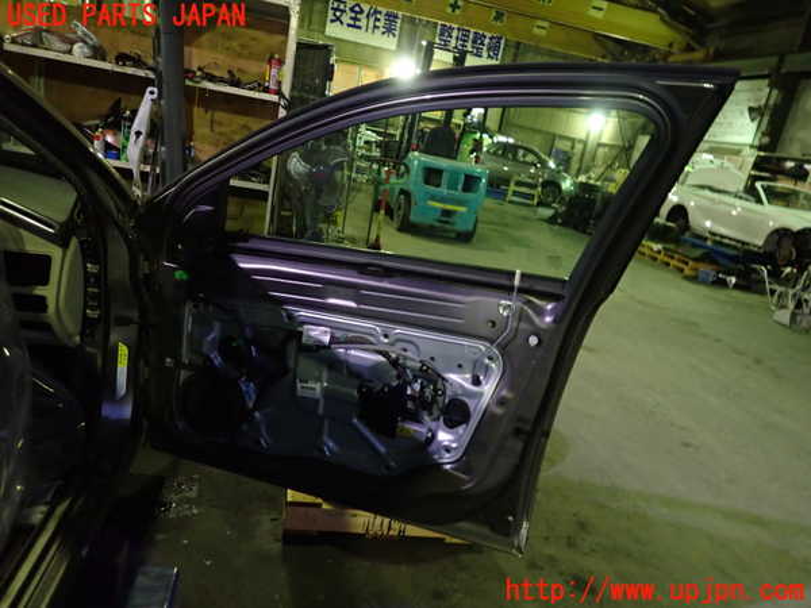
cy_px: 304
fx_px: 586
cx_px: 406
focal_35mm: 25
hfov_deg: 69.4
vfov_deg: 54.9
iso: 500
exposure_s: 1/30
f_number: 2
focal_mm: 4.5
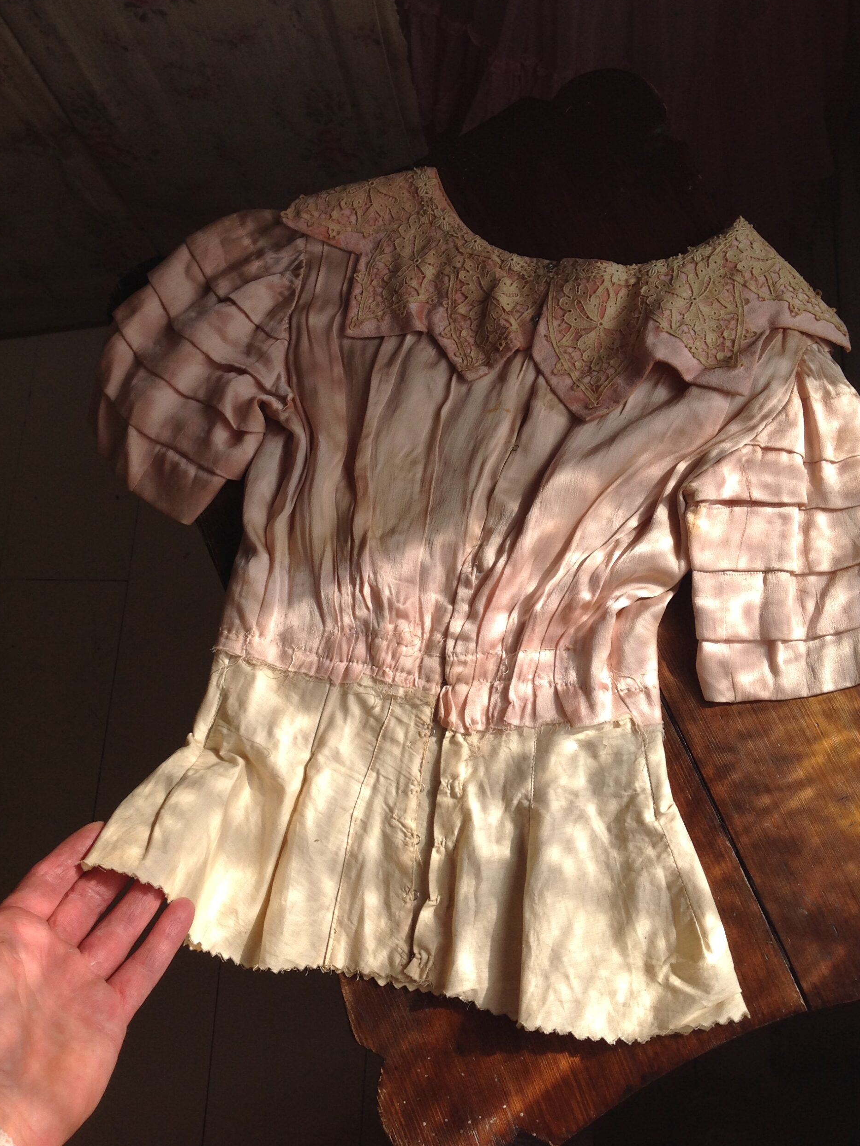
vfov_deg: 51.3
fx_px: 1192
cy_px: 562
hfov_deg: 39.7
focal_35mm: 36
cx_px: 430
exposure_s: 1/889
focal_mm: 4.28
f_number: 2.4
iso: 50
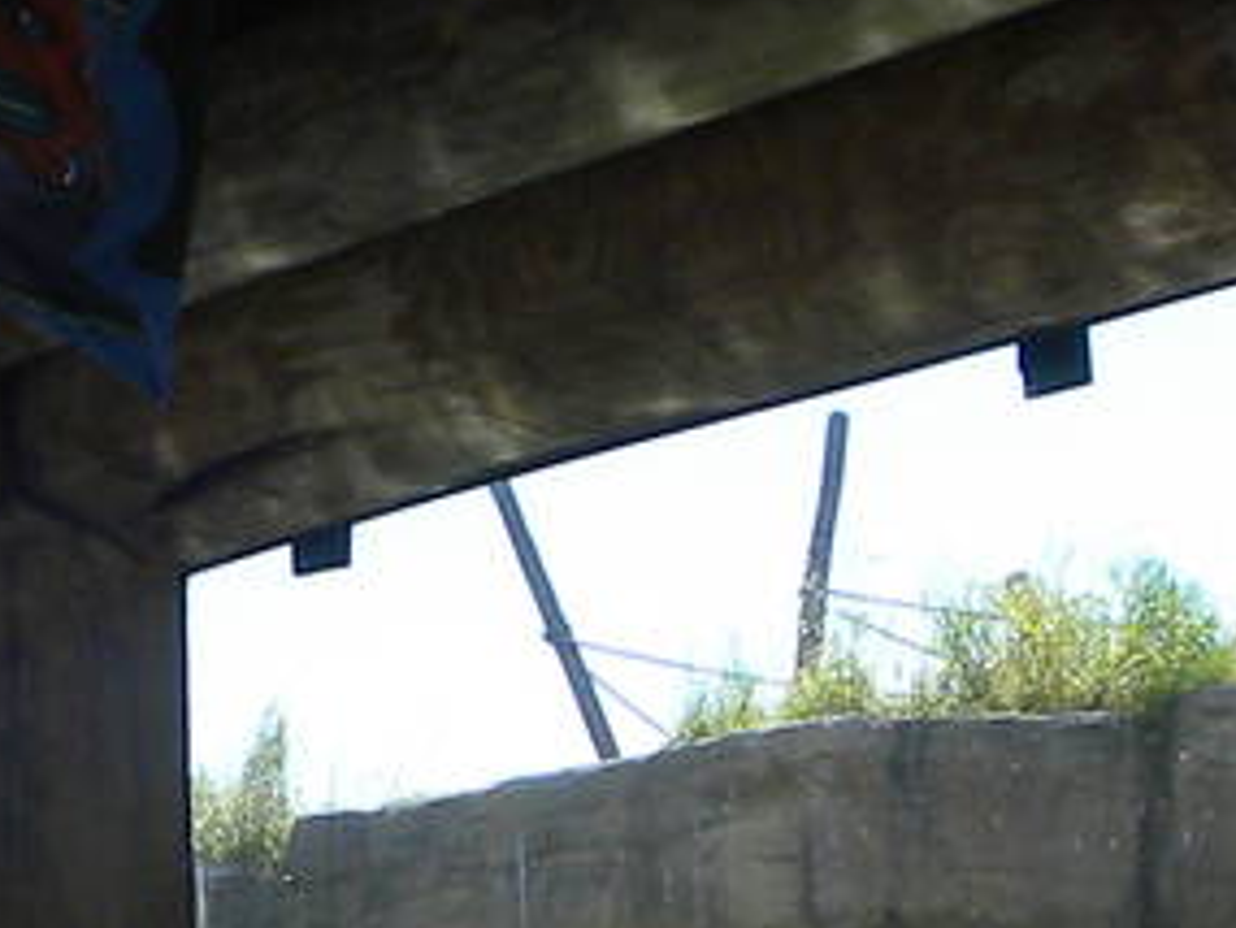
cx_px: -347
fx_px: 5215
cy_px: 971
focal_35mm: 146
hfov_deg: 13.1
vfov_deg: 10.1
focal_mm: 4.6
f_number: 4
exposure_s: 1/170
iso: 64
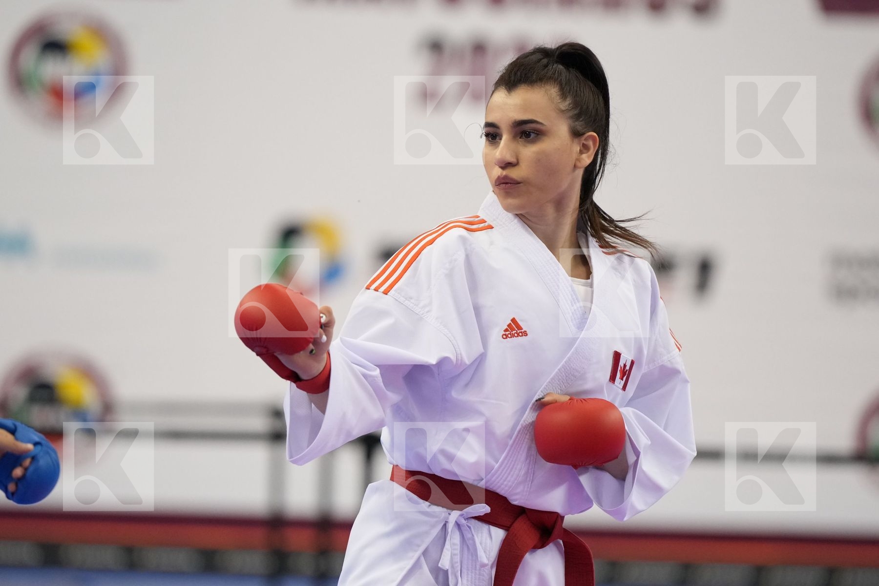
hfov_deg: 7.7
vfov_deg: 5.1
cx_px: 440
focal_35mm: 267
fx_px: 6519
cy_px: 293
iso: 3200
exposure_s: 1/1000
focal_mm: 178
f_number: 2.8
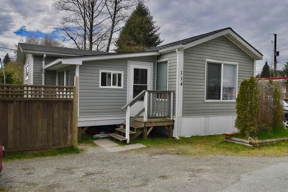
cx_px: 144
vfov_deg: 43.6
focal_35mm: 30
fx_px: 240
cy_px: 96
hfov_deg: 61.9
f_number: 8
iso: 100
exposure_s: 1/250
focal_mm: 20
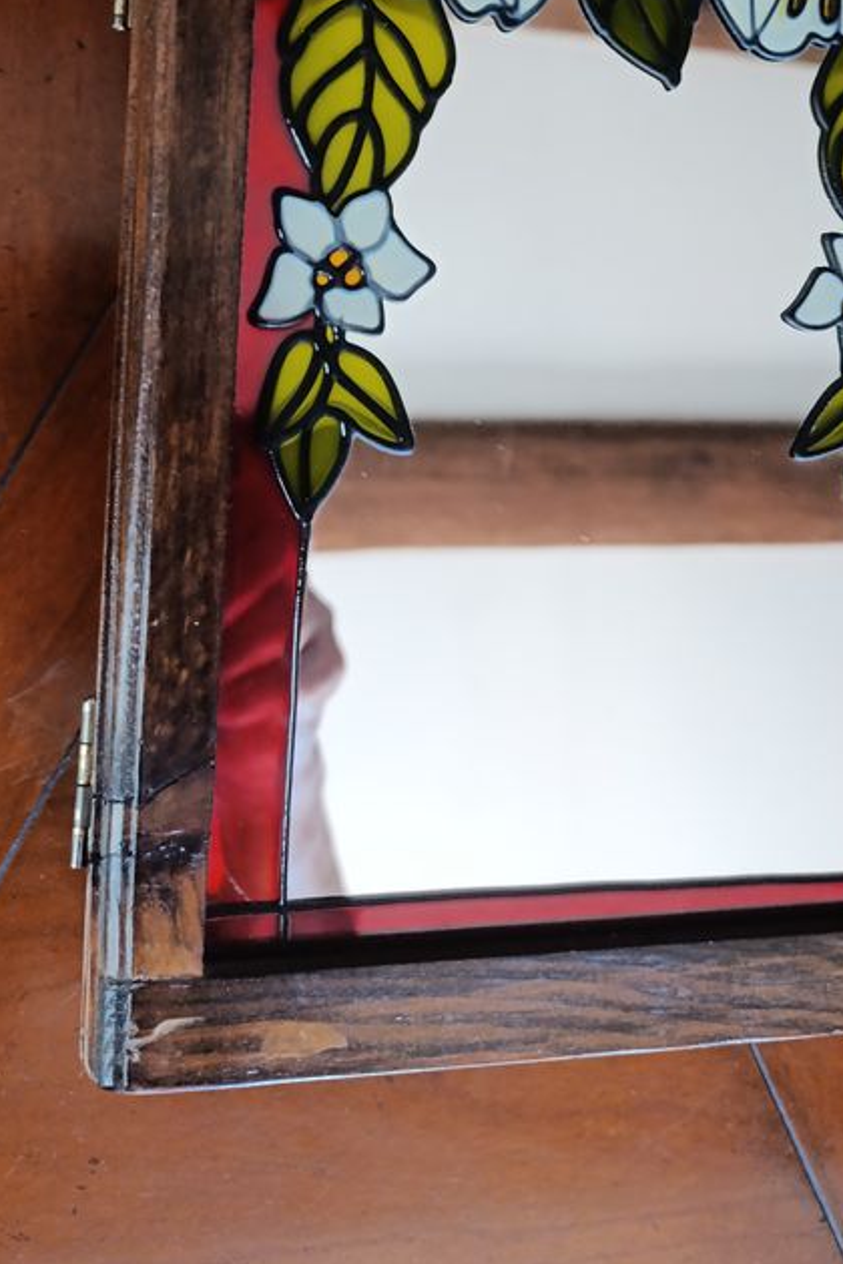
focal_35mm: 38
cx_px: 587
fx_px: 1335
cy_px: 313
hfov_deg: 34.6
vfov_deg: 48.7
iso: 1000
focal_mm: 6.14
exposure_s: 1/100
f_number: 1.6
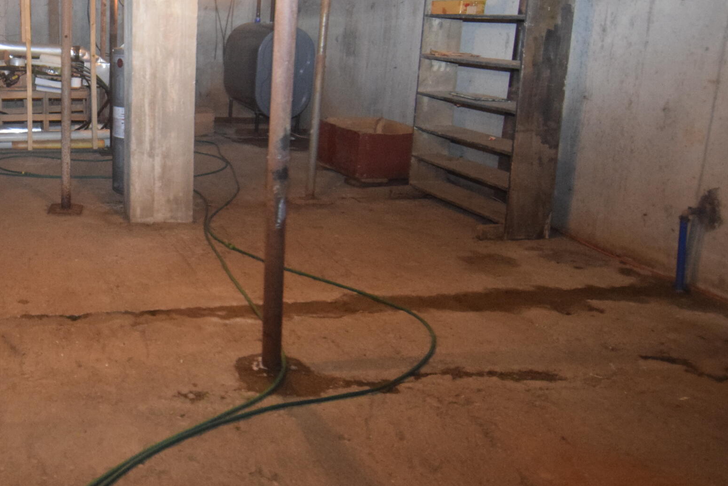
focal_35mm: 35
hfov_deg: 47.8
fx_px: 708
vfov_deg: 37.7
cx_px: 50
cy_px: 185
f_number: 4
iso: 2800
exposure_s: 1/60
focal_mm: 12
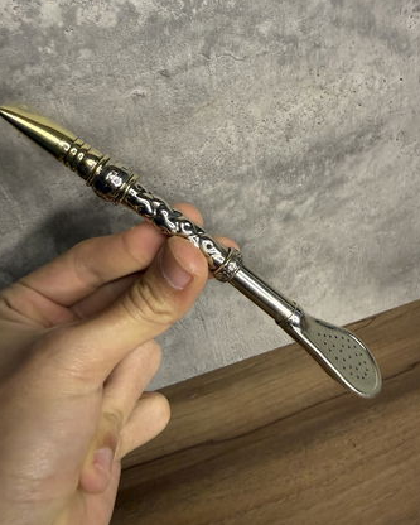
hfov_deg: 48.5
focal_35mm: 30
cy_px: 240
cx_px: 204
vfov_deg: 58.7
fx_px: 466
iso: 320
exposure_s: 1/96
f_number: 2.2
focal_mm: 2.22
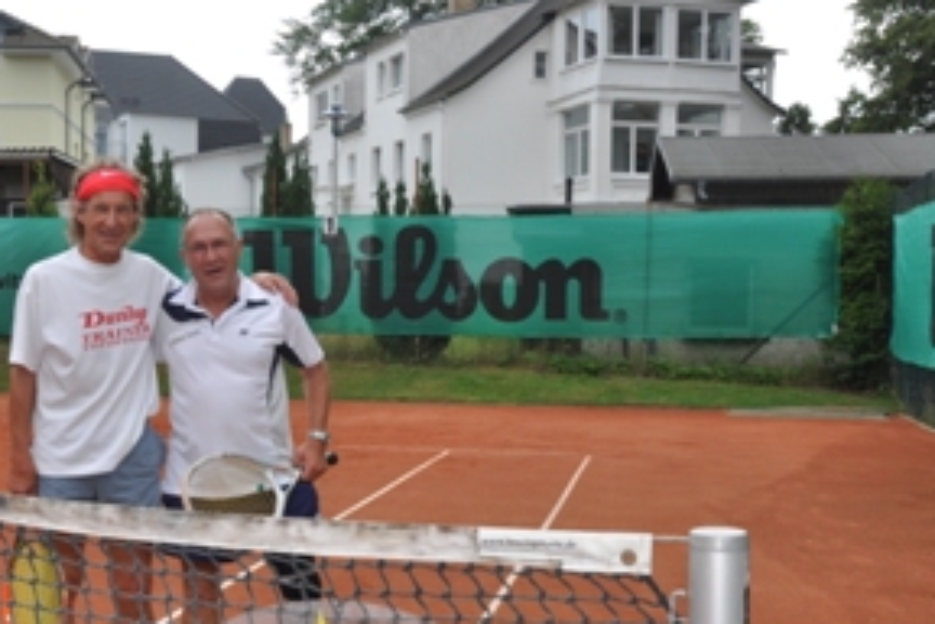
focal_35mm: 56
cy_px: 370
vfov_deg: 24.2
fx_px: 1454
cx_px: 263
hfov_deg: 35.1
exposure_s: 1/200
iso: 200
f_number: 11
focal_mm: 24
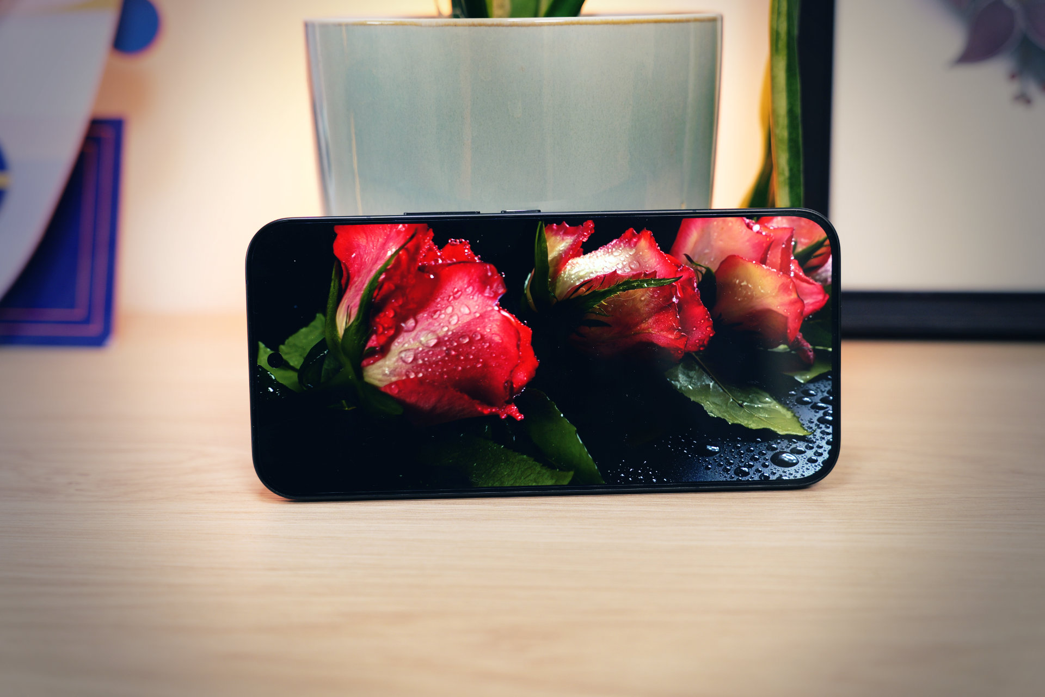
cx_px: 522
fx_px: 1364
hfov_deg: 41.9
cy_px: 348
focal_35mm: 47
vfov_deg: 28.6
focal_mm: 47
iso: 500
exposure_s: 1/100
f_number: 4
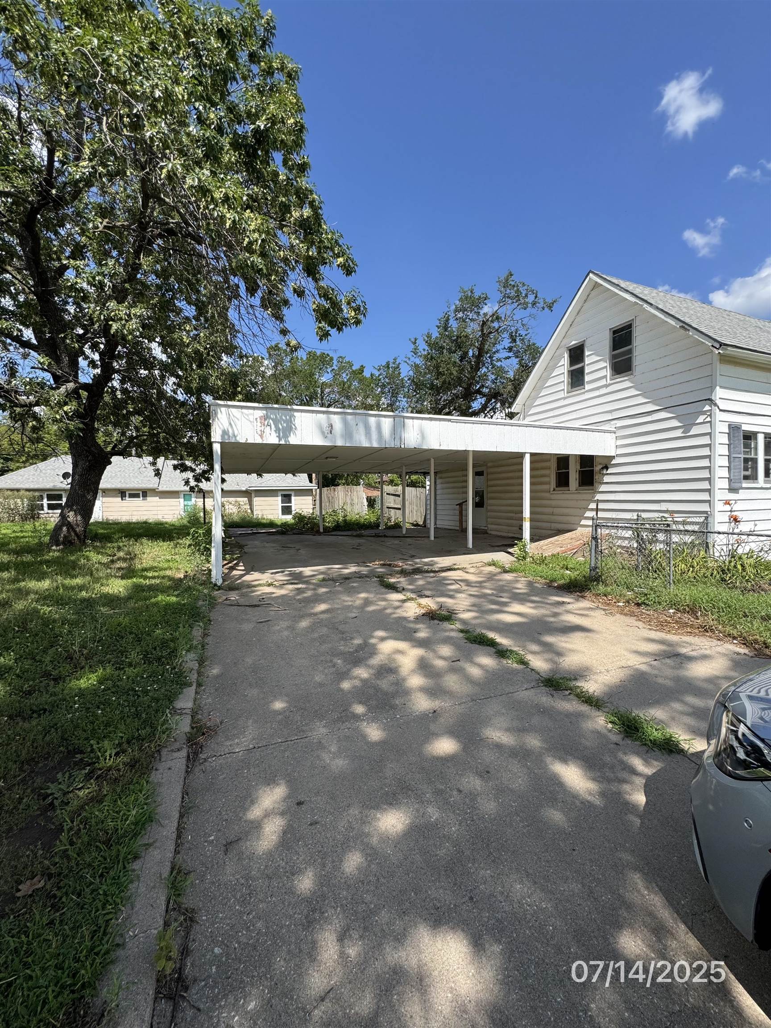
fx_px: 416
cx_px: 386
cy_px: 514
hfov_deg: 85.7
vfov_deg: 102.1
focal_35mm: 14
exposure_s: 1/1536
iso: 50
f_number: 2.2
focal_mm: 2.22
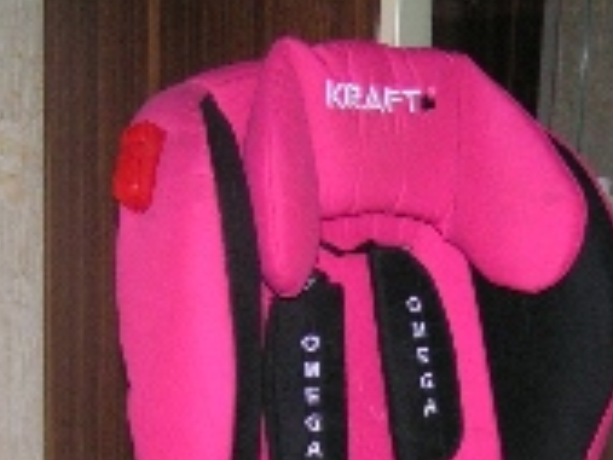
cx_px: 424
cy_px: 532
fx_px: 1595
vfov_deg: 15.9
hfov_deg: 21.6
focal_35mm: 90
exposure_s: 1/40
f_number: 2.8
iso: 200
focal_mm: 5.8
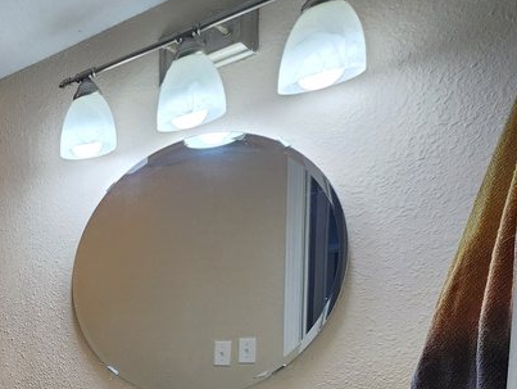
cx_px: -86
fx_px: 493
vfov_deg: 37.2
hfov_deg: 40.8
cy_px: 412
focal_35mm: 33
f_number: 2.2
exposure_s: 1/60
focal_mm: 2.2
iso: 125
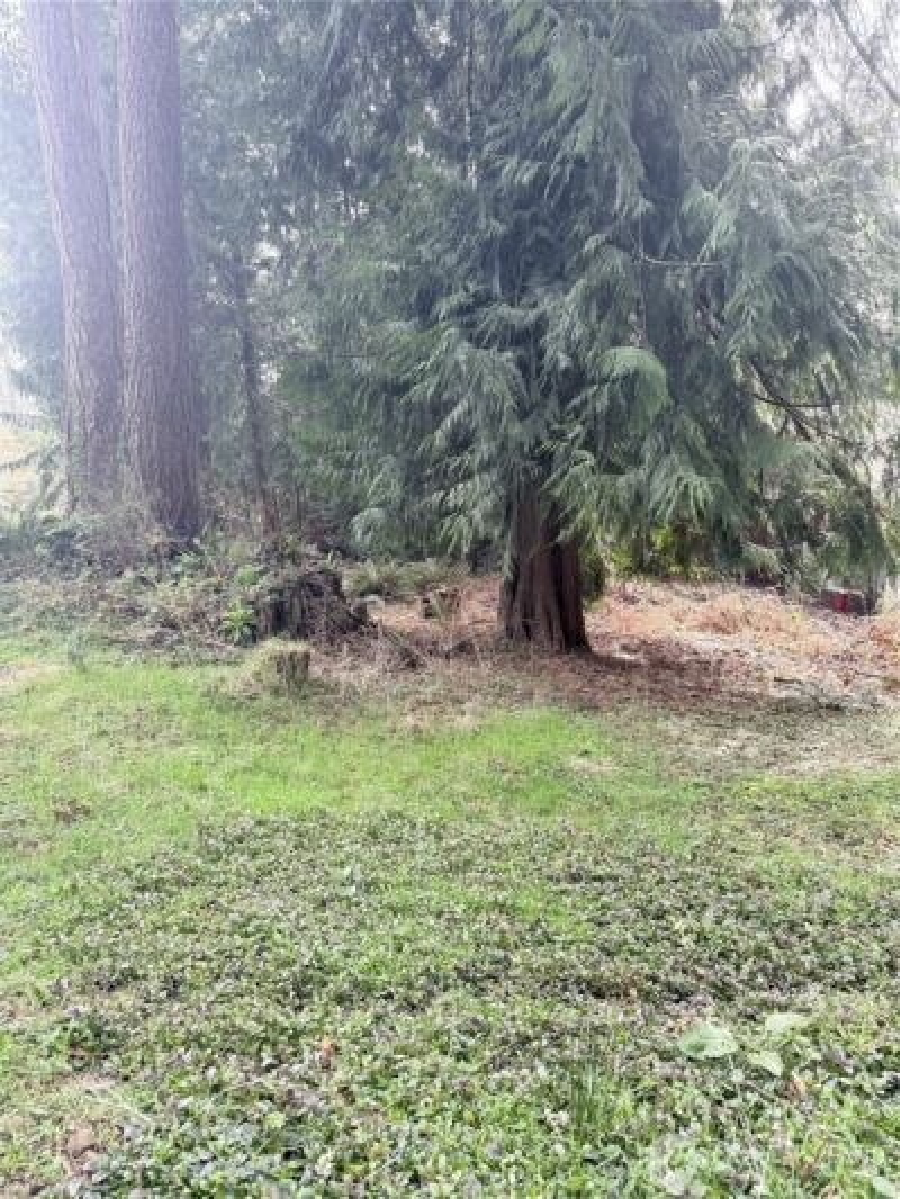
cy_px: 600
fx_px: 832
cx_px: 450
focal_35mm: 24
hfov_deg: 56.8
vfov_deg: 71.6
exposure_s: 1/136
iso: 64
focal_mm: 6.76
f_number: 1.78
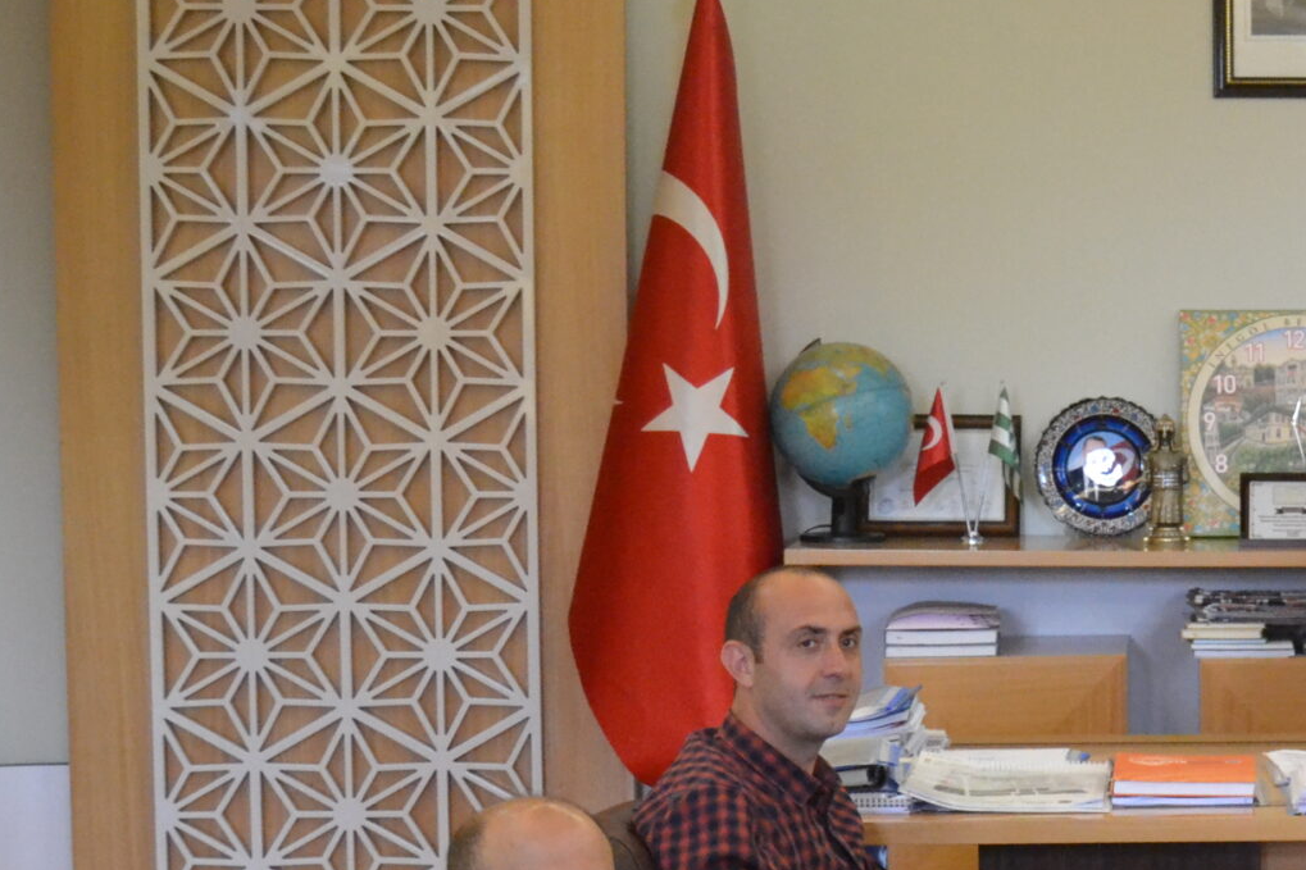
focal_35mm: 98
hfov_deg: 19.6
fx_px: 3554
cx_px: 1553
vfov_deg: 13.9
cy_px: 635
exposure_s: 1/125
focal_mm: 26
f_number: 4
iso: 3200
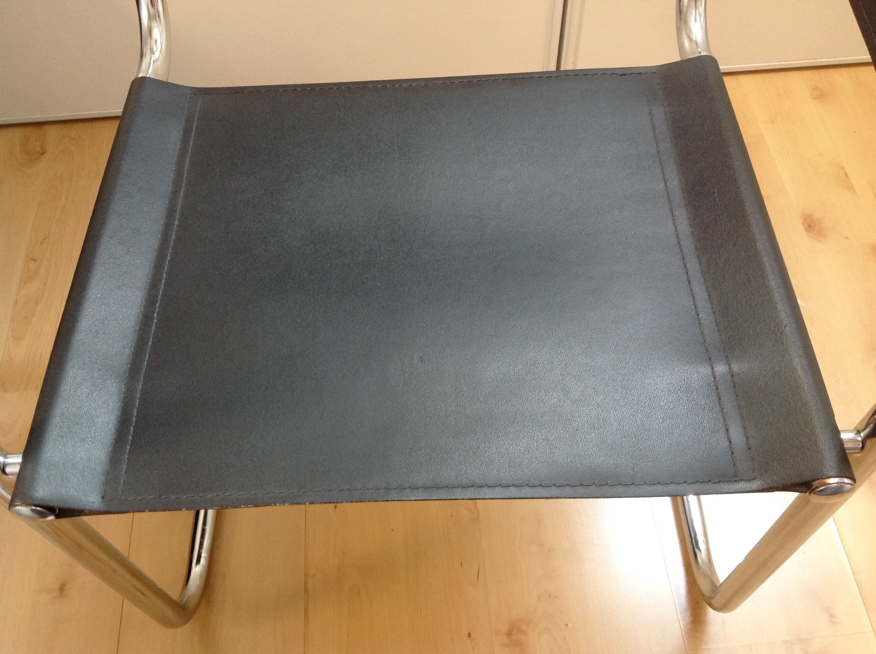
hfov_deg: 52.7
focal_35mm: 35
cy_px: 327
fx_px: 884
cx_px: 438
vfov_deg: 40.6
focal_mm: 4.28
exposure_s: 1/15
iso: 160
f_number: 2.4
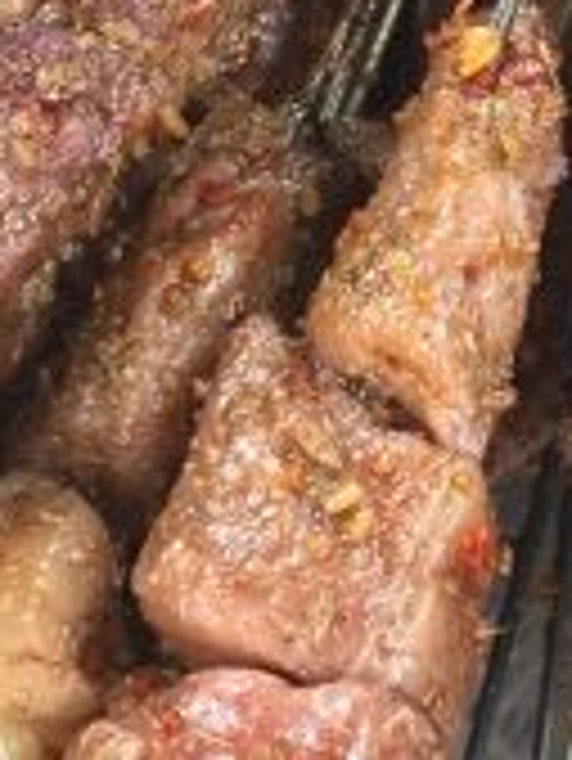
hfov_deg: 12.1
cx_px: 696
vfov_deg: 16.4
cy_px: 324
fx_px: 2641
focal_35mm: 120
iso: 40
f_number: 2.2
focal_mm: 4.15
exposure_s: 1/33
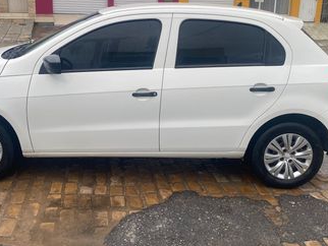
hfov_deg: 48.8
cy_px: 85
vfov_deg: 37.4
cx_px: 138
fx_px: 360
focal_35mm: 38
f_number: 1.8
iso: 32
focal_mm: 4.25
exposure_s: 1/698
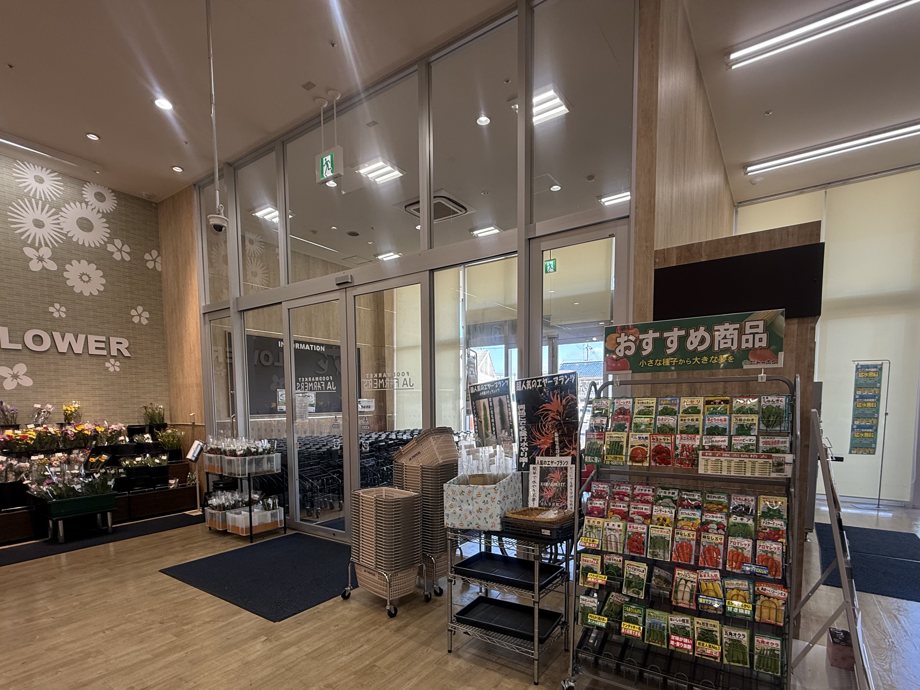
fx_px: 478
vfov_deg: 70.2
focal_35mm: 18
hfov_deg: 87.7
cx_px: 448
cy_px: 440
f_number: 2.2
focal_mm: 2.22
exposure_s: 1/110
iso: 64
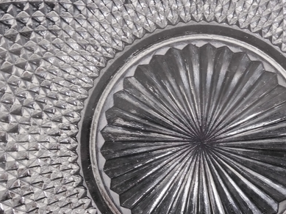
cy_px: 133
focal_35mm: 54
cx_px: 199
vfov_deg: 27.0
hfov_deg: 35.1
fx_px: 446
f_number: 5
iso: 280
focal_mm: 6.2
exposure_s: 1/20
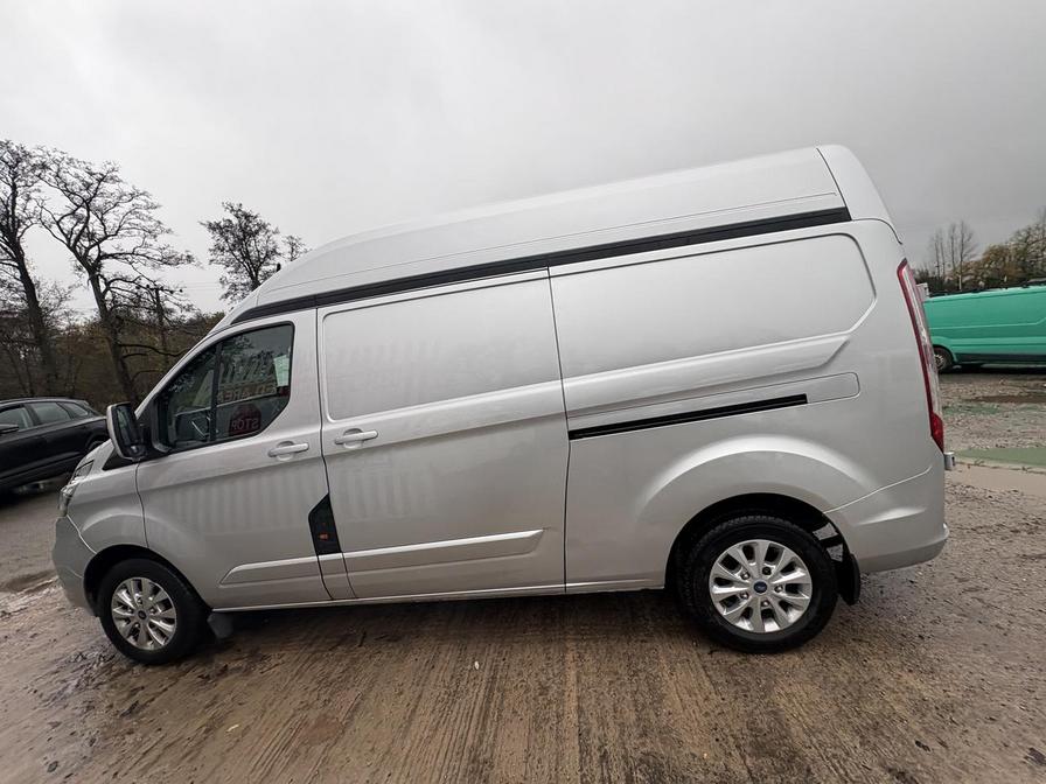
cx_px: 523
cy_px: 392
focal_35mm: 14
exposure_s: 1/144
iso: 40
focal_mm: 2.22
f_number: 2.2
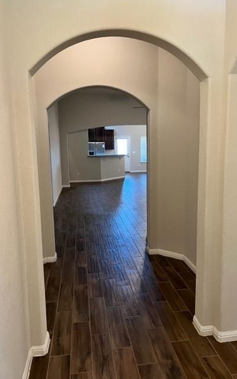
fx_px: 289
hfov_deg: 44.5
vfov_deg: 66.5
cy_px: 188
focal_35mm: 28
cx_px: 128
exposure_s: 1/60
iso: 200
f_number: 1.5
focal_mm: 5.7
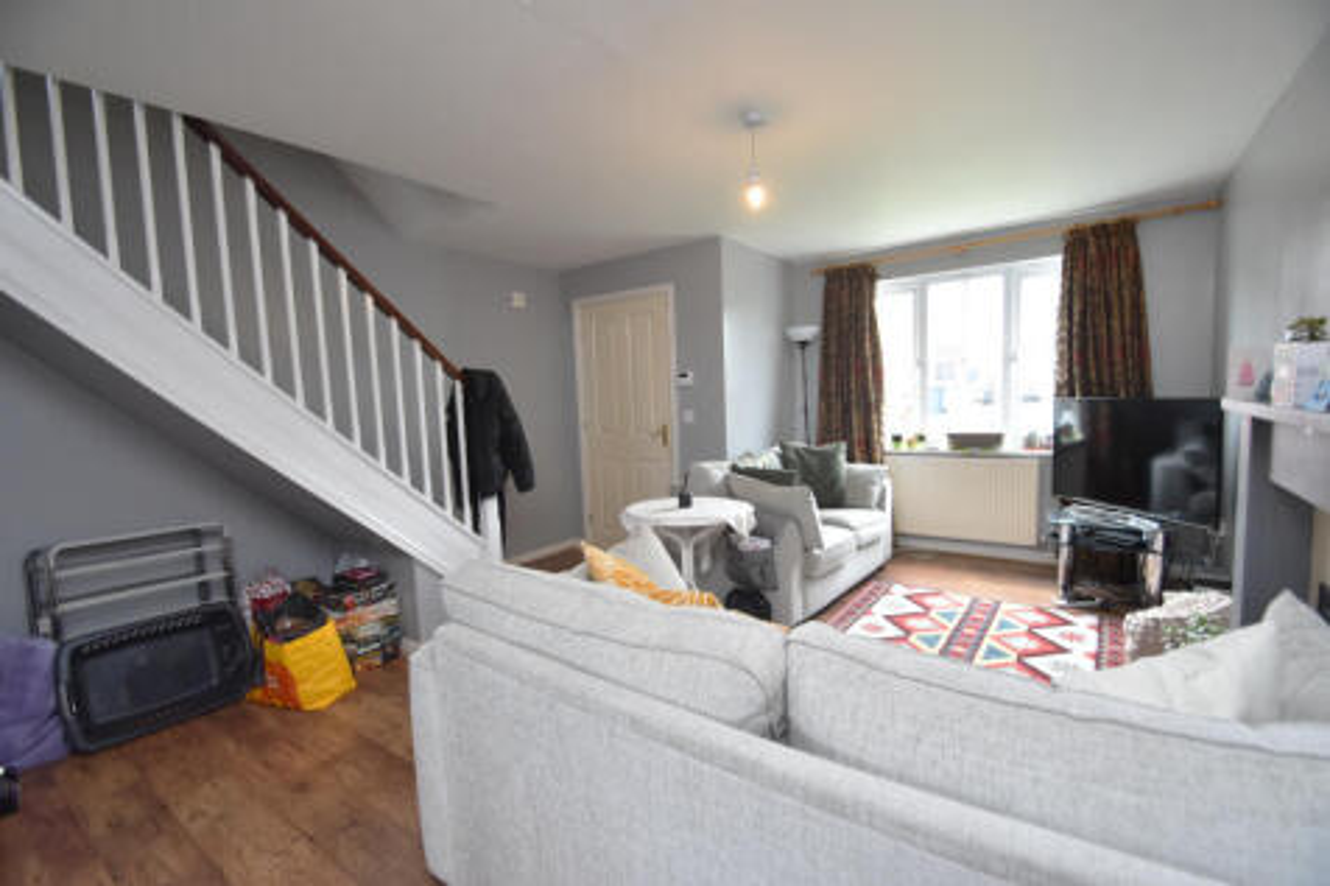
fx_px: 554
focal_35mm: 15
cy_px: 443
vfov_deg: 77.3
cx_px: 665
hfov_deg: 100.4
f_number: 3.5
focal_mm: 10
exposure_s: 1/160
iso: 800
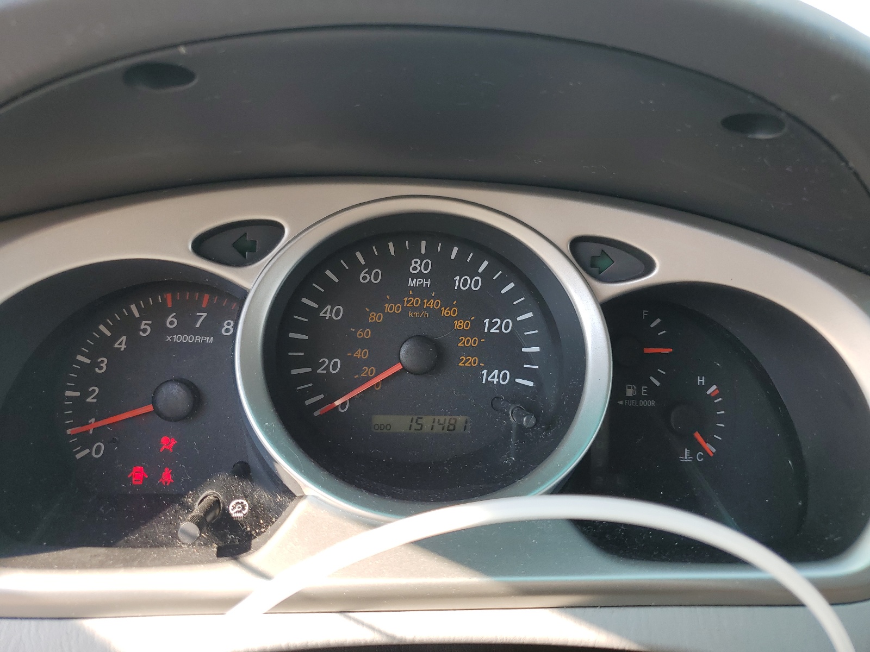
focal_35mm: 26
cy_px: 326
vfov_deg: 53.1
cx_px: 435
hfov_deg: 67.3
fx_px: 653
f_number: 1.5
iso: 50
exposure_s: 1/286
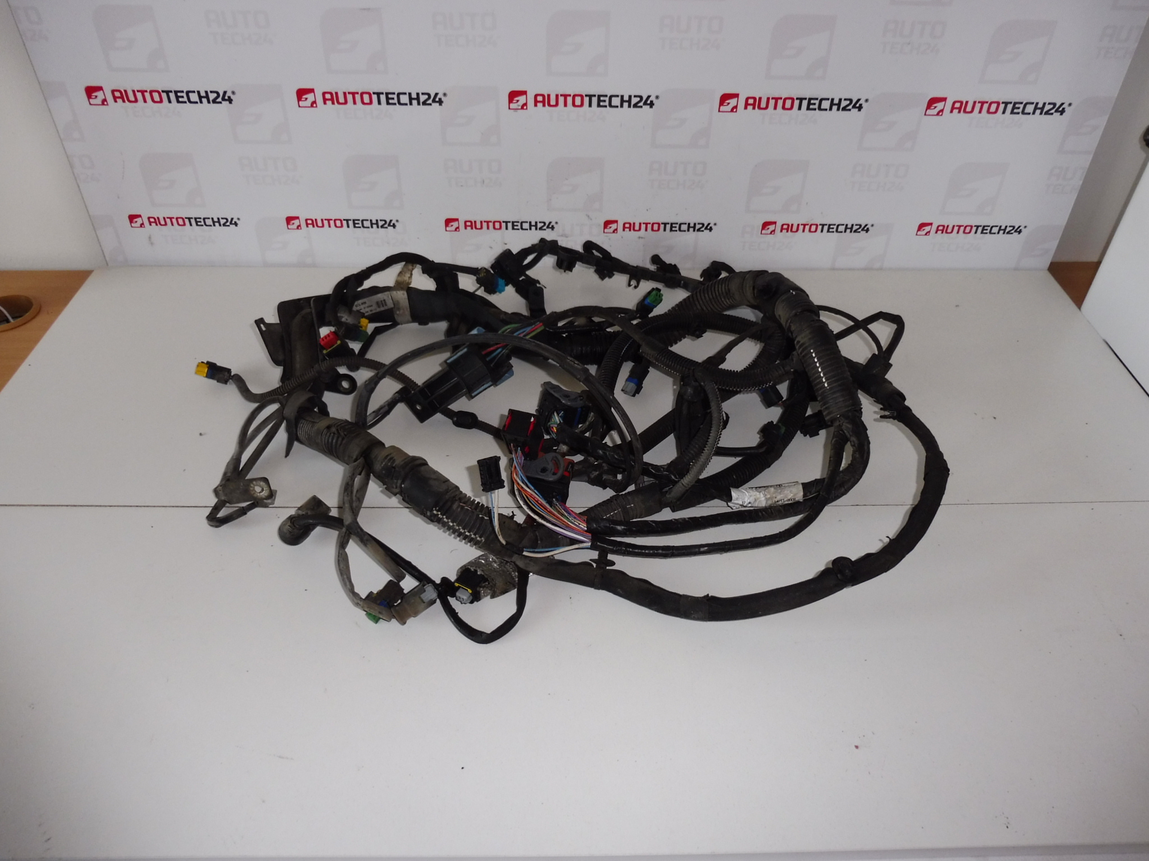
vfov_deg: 56.8
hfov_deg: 71.6
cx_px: 574
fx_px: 797
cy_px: 430
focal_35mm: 24
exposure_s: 1/60
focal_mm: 4.3
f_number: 3.3
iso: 200
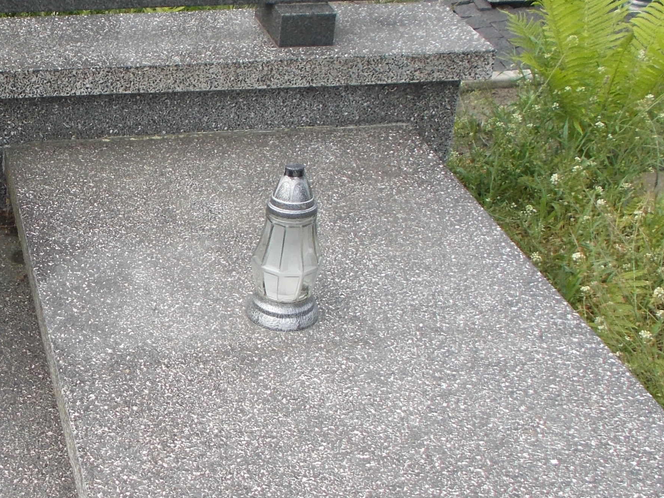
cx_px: 64
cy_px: 294
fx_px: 1304
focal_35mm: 68
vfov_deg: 21.6
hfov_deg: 27.5
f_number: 3.2
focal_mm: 4.6
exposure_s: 1/320
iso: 80
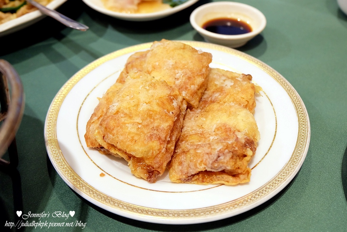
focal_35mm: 29
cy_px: 116
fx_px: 280
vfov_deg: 45.0
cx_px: 174
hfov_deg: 63.7
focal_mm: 19.2
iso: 800
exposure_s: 1/20
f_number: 3.8
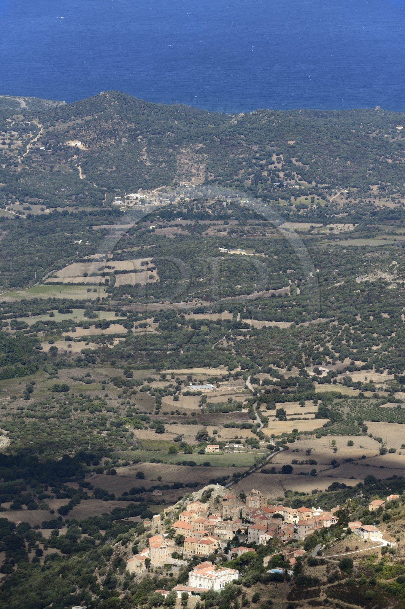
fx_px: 3294
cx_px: 202
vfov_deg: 10.6
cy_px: 304
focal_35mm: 195
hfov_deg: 7.0
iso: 200
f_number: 13
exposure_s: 1/200
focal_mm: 195
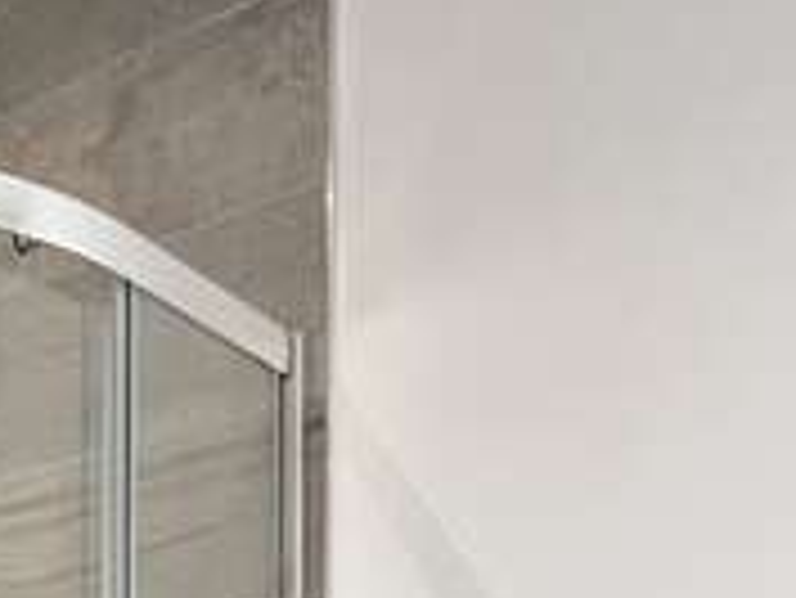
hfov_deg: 26.1
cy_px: 1061
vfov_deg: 18.0
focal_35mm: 66
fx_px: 1519
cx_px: -164
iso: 200
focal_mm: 1.57
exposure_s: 1/99
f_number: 1.8
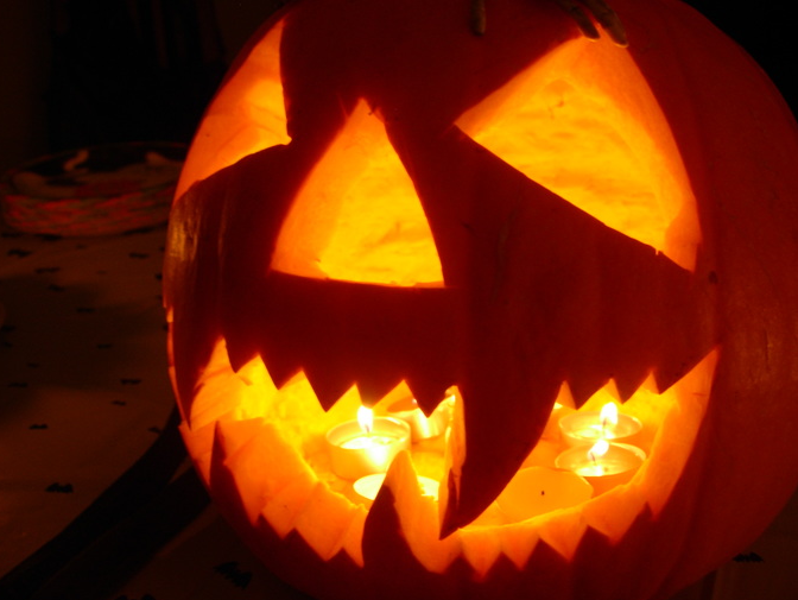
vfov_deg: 36.9
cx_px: 394
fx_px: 900
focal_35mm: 39
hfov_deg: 47.8
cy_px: 298
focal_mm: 7.8
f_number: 2.8
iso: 68
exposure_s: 1/4
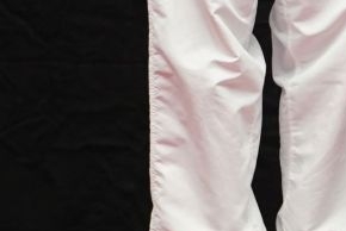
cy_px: -257
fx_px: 5965
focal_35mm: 620
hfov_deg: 3.3
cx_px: 539
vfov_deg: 2.2
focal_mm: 100
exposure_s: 1/500
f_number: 2.8
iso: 2500
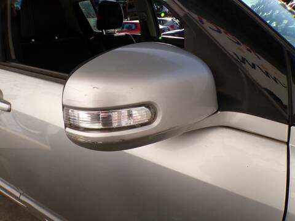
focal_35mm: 24
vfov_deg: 56.8
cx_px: 148
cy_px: 110
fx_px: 205
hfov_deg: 71.6
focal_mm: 4.3
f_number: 5.8
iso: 100
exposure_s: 1/340
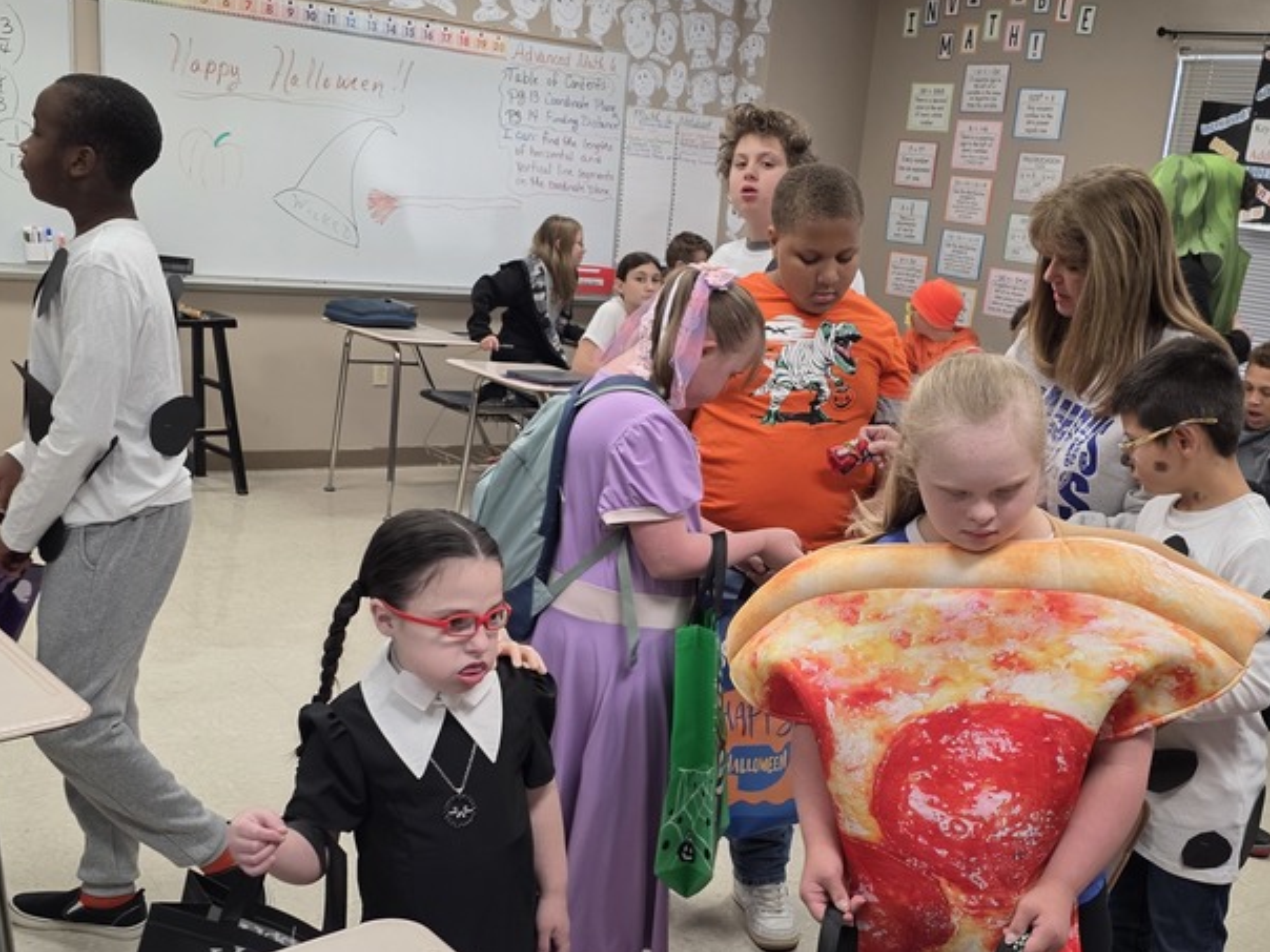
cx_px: 751
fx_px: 1431
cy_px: 593
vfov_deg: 36.6
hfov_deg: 47.6
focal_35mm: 39
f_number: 1.7
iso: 125
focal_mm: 6.3
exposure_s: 1/120
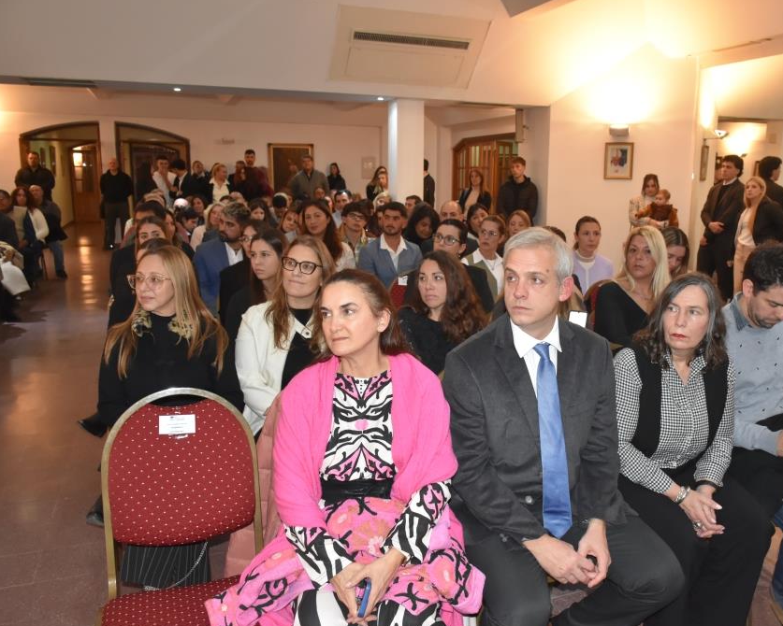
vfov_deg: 47.1
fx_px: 719
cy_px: 315
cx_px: 460
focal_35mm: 31
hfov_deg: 56.8
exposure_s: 1/60
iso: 1600
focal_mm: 18
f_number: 5.6
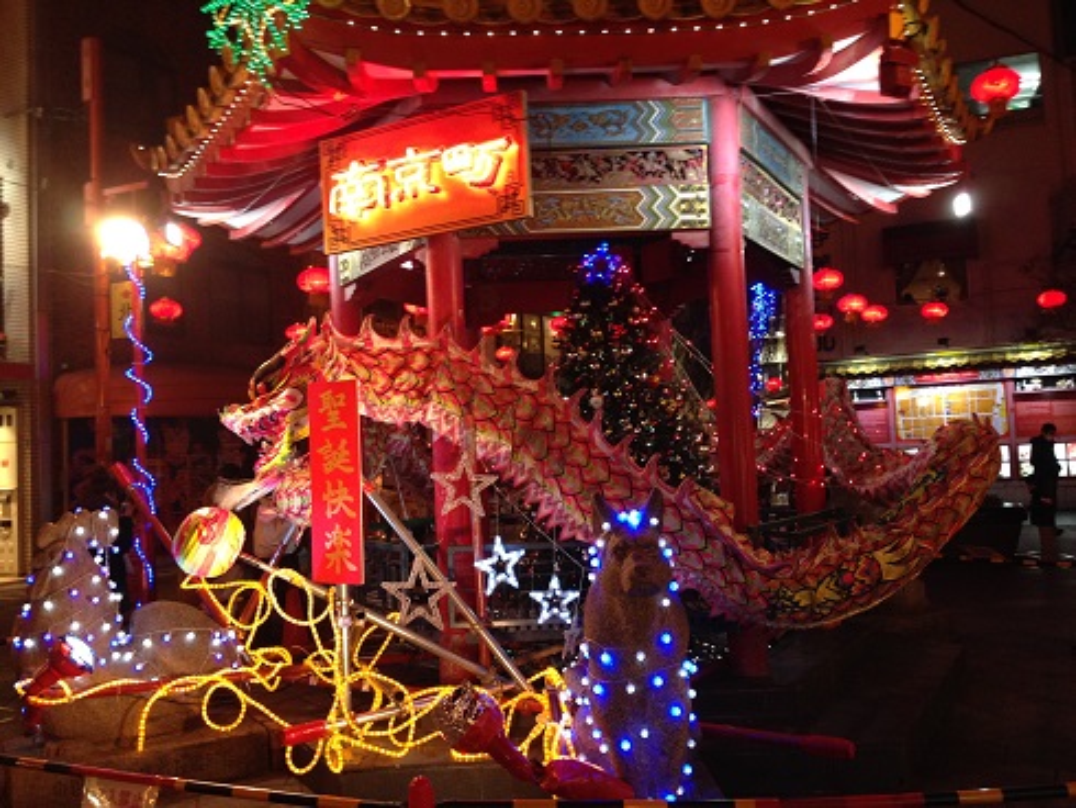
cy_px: 404
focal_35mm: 33
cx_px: 538
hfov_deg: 55.3
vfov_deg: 43.0
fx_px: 1026
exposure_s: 1/20
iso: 160
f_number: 2.4
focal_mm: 4.12
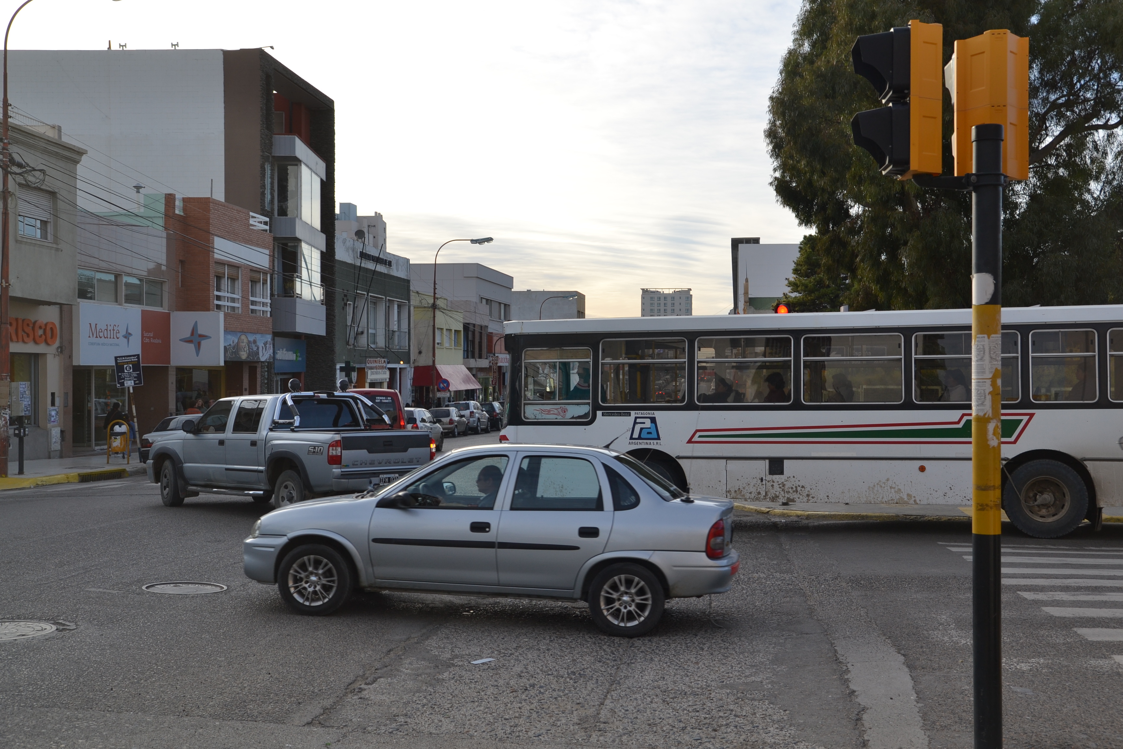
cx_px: 562
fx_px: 1357
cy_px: 374
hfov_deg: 45.0
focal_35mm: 44
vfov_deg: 30.8
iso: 100
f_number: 8
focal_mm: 29
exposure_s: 1/250
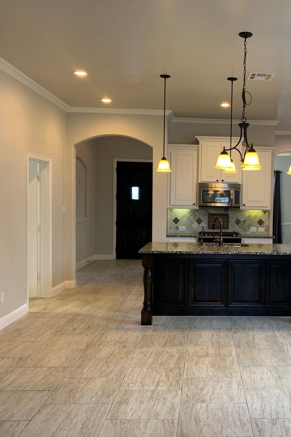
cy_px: 223
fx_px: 449
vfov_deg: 51.9
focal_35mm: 37
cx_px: 231
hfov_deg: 34.9
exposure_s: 1/60
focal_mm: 4.25
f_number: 1.8
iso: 80
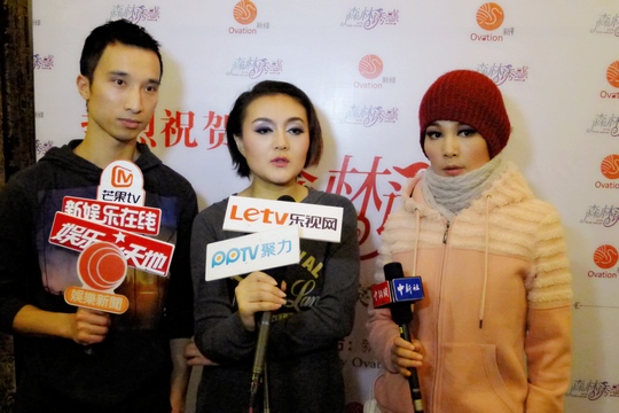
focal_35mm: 37
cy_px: 206
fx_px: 636
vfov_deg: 35.9
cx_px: 310
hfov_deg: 51.9
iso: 1600
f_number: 2.5
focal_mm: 7.9
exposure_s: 1/80
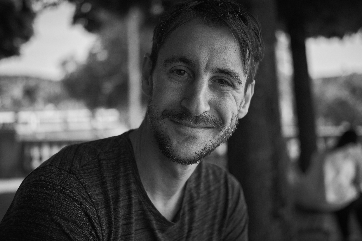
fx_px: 533
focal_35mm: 53
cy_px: 120
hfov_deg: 37.5
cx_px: 181
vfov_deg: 25.5
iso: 200
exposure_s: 1/1500
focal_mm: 35
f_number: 2
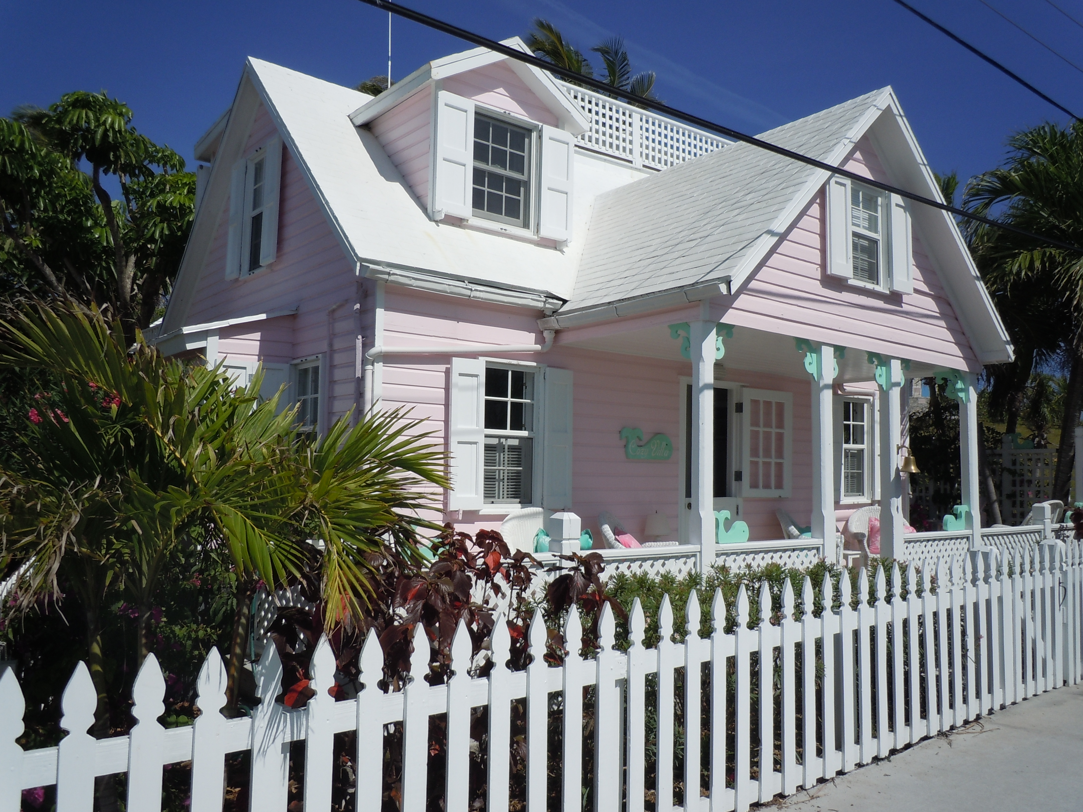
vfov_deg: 49.7
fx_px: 876
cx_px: 542
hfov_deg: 63.4
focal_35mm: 28
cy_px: 406
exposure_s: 1/640
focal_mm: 5
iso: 100
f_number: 7.4
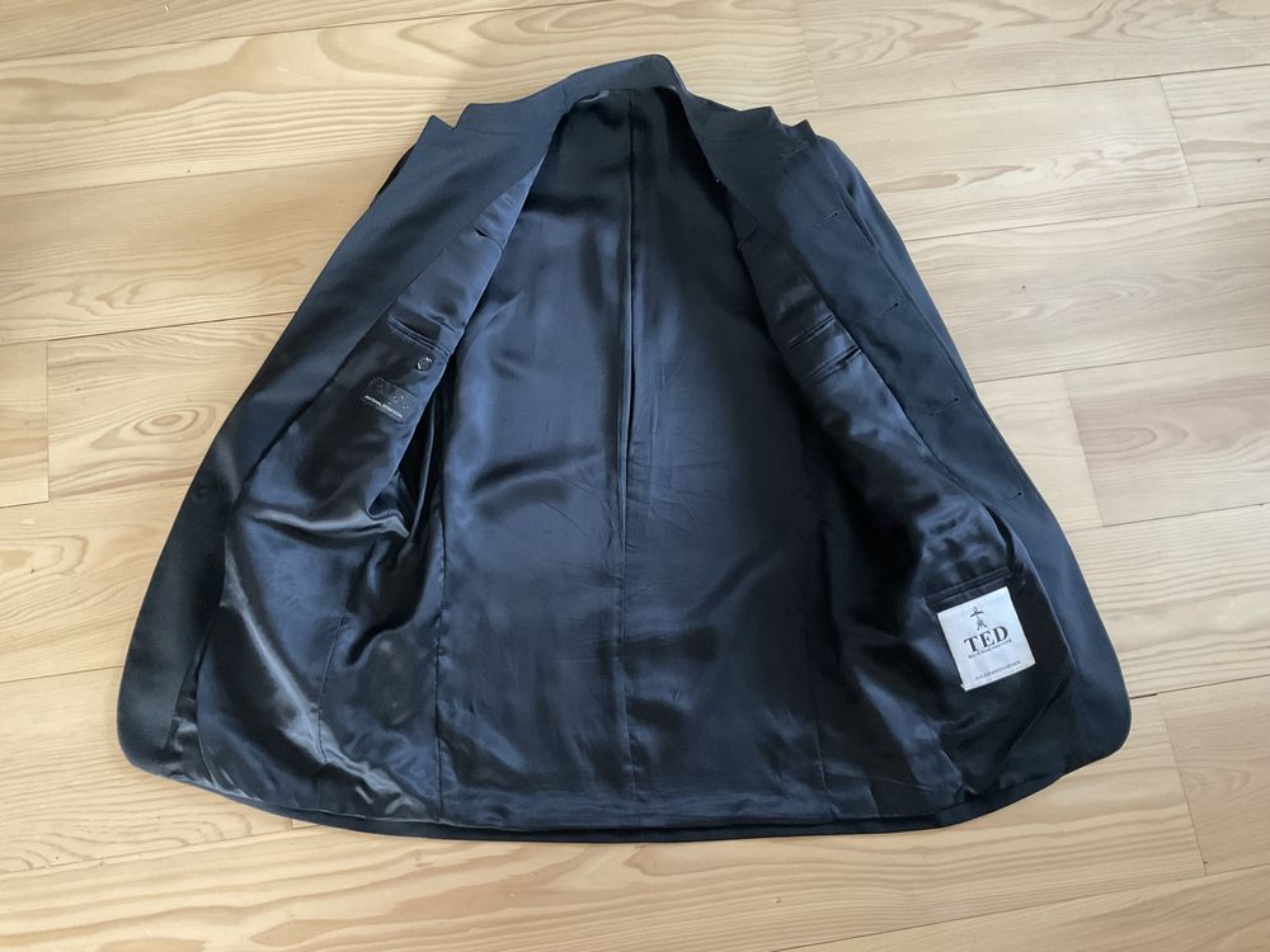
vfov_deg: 48.2
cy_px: 476
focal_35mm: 29
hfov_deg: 61.7
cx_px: 635
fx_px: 1064
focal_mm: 3
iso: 250
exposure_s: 1/25
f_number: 1.8
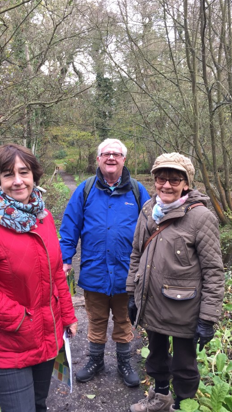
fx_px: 383
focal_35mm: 35
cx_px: 93
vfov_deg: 56.6
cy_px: 215
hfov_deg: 33.6
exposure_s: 1/50
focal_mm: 4.15
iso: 40
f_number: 2.2
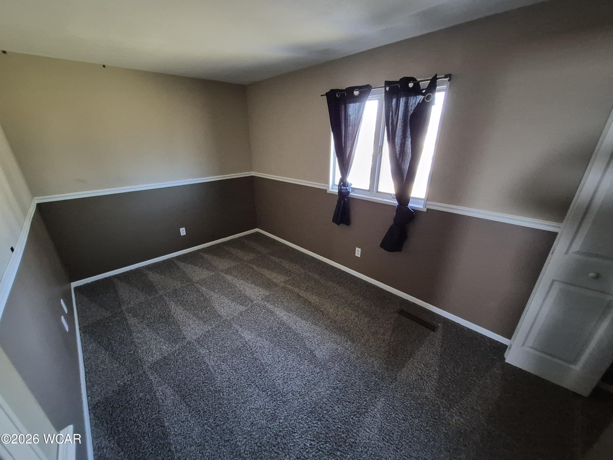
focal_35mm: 13
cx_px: 306
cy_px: 230
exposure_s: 1/40
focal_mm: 1.74
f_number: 2.2
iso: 1250
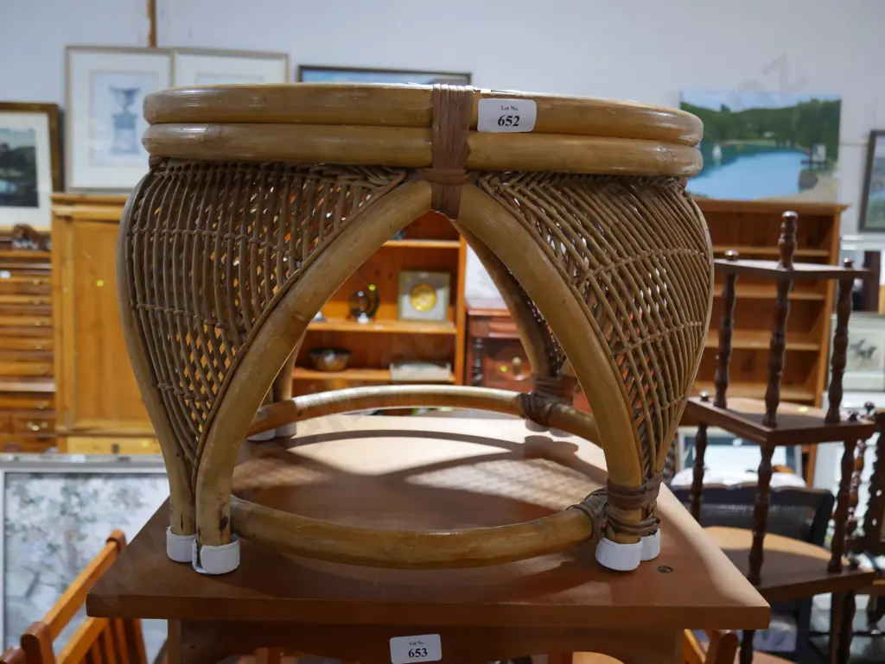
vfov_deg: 41.8
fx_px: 870
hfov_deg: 53.9
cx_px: 442
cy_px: 332
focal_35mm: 34
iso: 640
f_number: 4
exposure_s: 1/60
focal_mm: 17
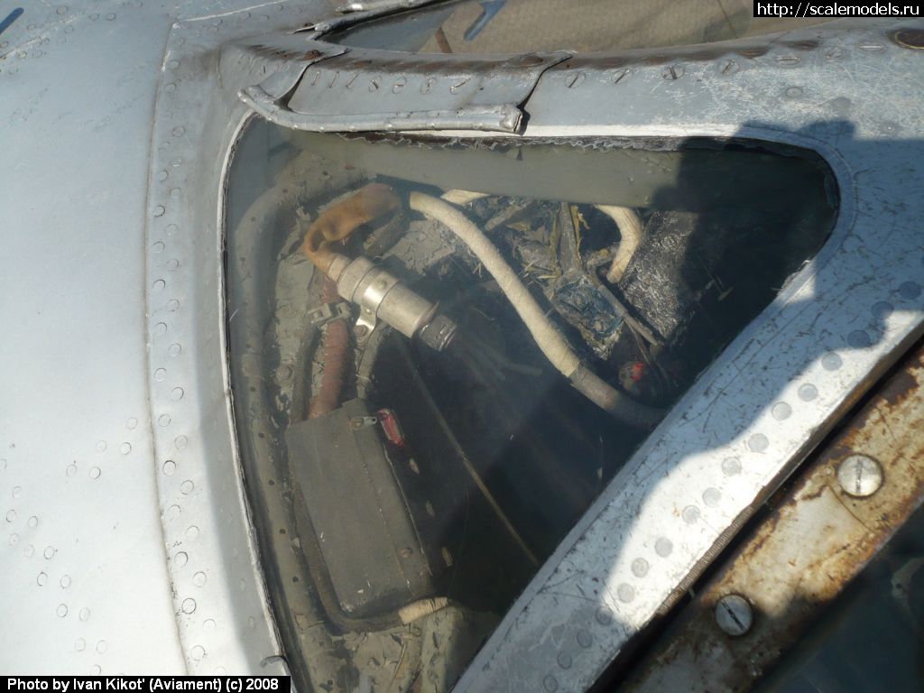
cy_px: 346
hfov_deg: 52.6
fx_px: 934
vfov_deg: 40.7
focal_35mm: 35
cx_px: 462
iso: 100
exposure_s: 1/320
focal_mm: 5.8
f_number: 8
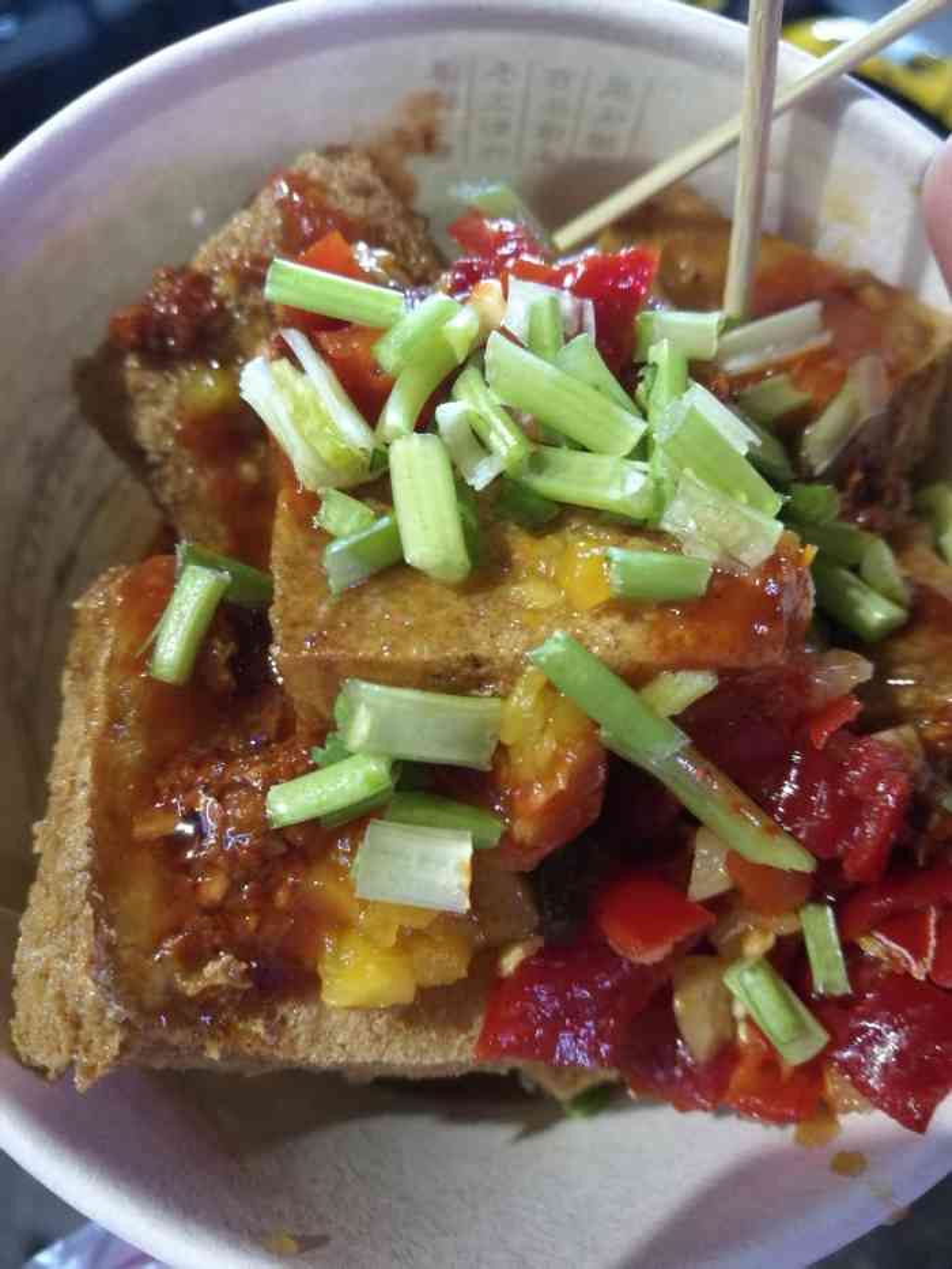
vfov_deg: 65.3
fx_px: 990
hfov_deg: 51.4
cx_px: 476
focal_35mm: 27
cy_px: 634
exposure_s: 1/17.2
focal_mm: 4.5
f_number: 2.2
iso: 1600
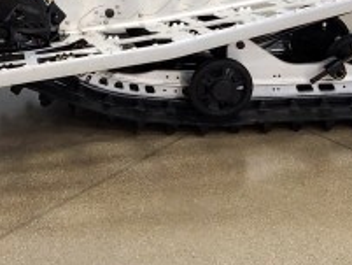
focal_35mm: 117
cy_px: -81
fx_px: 1190
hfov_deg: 16.7
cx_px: 68
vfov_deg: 12.3
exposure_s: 1/120
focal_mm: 5.4
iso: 160
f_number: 1.8
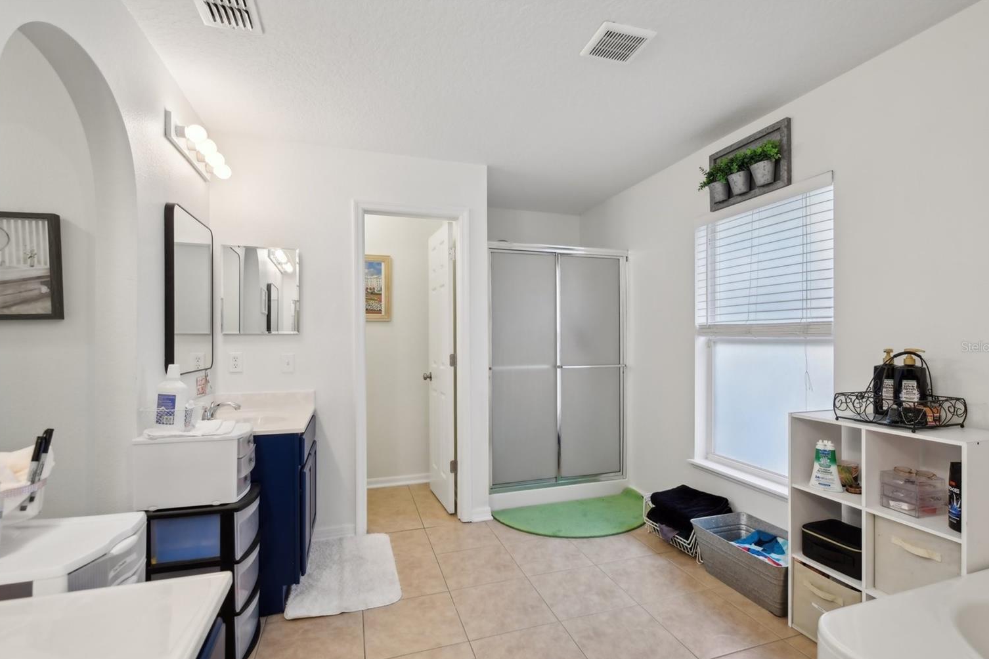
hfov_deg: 93.3
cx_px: 494
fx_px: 467
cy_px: 347
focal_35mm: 17
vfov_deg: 70.4
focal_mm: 16
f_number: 8
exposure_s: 1/15
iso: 400
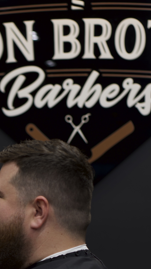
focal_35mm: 123
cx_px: 25
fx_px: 875
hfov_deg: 9.8
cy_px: 178
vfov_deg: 17.4
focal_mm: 50
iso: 100
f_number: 3.2
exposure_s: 1/50
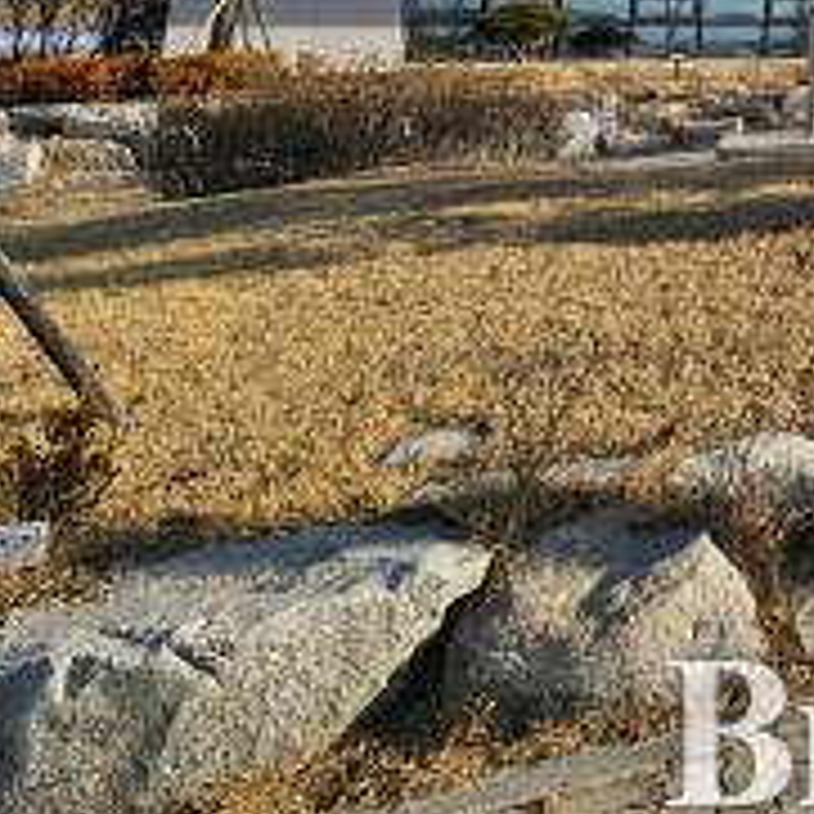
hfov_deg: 25.4
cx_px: 1345
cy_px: -103
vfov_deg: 36.4
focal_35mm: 38
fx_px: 1011
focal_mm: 2.2
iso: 50
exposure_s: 1/2333
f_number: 2.2
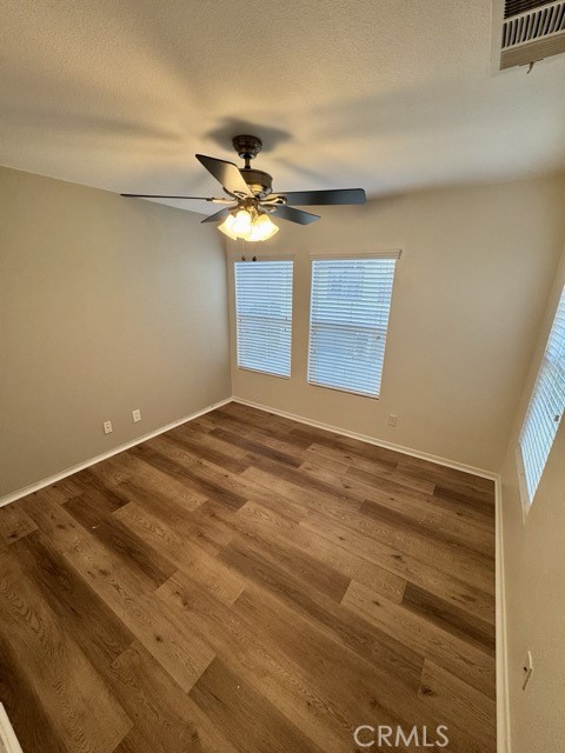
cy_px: 376
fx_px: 305
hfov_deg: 85.7
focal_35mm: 14
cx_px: 282
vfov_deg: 102.1
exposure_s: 1/120
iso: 160
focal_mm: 2.22
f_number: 2.2
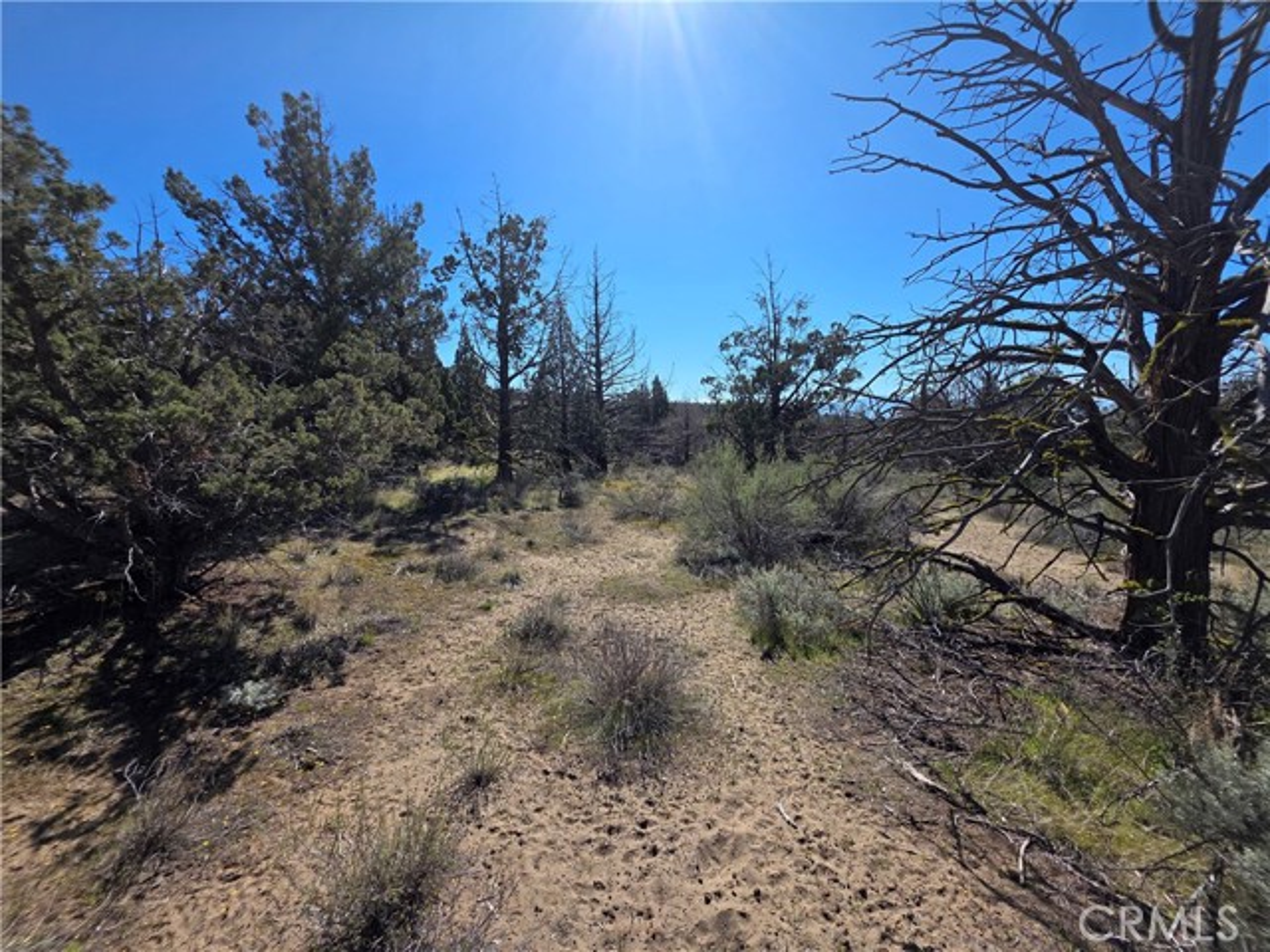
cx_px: 635
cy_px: 476
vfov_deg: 89.9
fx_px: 477
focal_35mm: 13
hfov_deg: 106.2
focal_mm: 2.2
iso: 40
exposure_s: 1/2082
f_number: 1.9
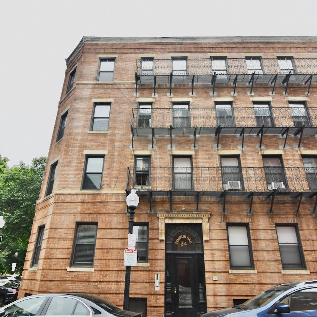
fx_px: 238
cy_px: 166
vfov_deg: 67.2
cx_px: 158
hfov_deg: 67.3
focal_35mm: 23
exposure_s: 1/320
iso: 800
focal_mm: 12
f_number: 8
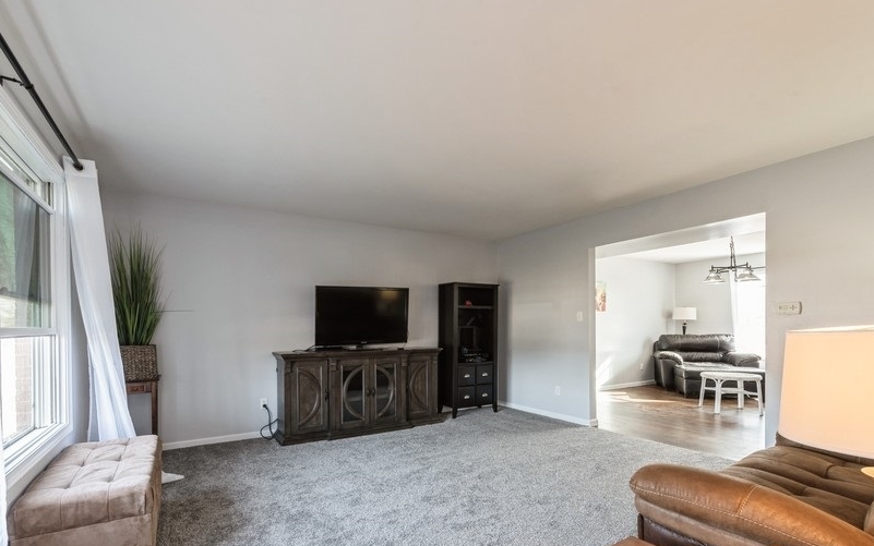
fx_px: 381
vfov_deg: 71.0
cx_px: 395
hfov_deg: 97.5
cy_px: 304
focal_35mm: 16
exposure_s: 1/3
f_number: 11
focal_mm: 14
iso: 200
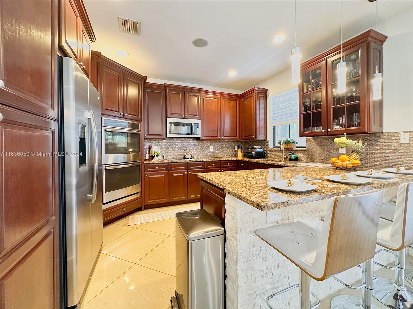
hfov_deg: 102.1
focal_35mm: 14
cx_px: 206
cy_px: 154
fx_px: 167
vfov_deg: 85.7
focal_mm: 2.22
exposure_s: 1/60
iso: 400
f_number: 2.2
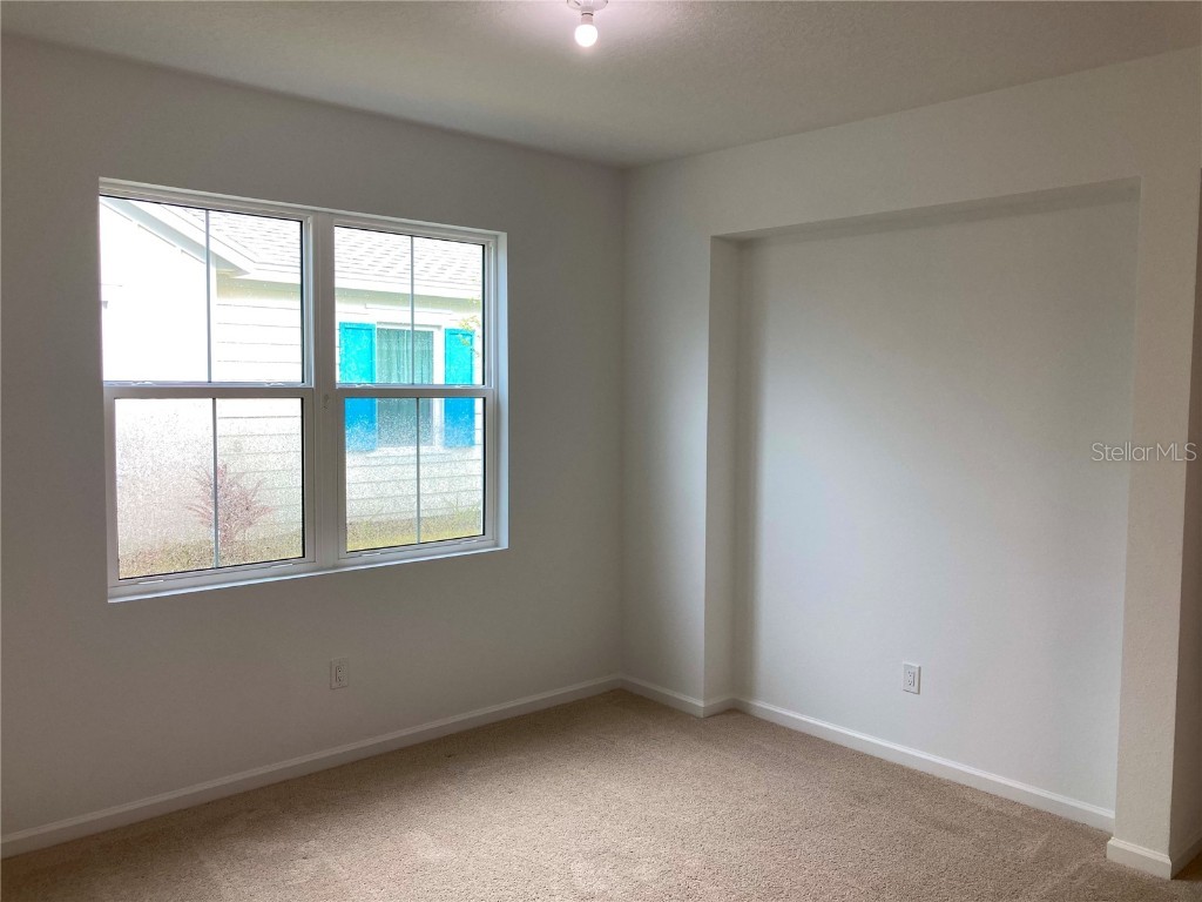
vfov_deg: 49.7
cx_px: 601
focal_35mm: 28
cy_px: 451
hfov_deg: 63.4
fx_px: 972
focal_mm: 3.99
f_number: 1.8
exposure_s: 1/120
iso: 25
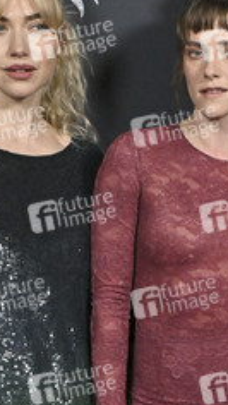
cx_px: 198
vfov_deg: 28.5
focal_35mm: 74
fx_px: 794
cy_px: 170
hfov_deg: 16.2
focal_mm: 37
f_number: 6.3
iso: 2500
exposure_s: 1/320
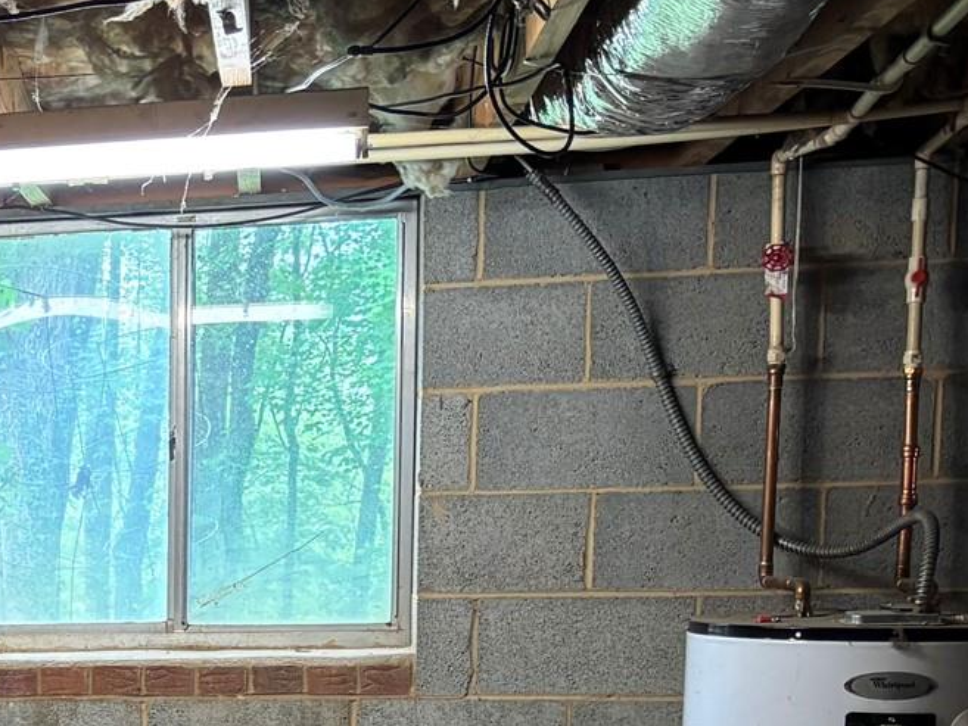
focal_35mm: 81
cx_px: -370
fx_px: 2265
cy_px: 788
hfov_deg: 21.3
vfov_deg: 17.6
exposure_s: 1/60
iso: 200
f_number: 1.6
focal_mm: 5.96
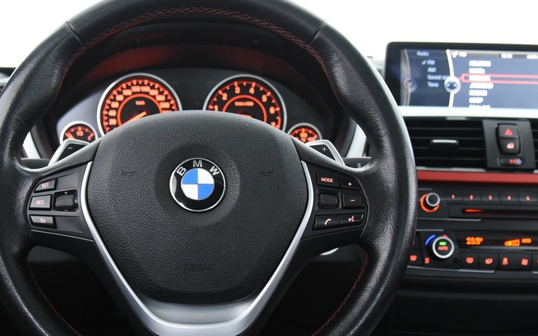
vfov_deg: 27.4
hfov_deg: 42.3
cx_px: 196
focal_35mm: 47
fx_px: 689
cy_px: 185
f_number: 4
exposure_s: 1/20
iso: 4000
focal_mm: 24
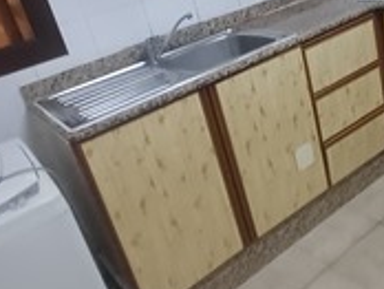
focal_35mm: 42
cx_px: 297
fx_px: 467
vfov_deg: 34.1
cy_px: 96
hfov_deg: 43.0
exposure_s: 1/25
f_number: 2.2
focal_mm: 1.64
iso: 320
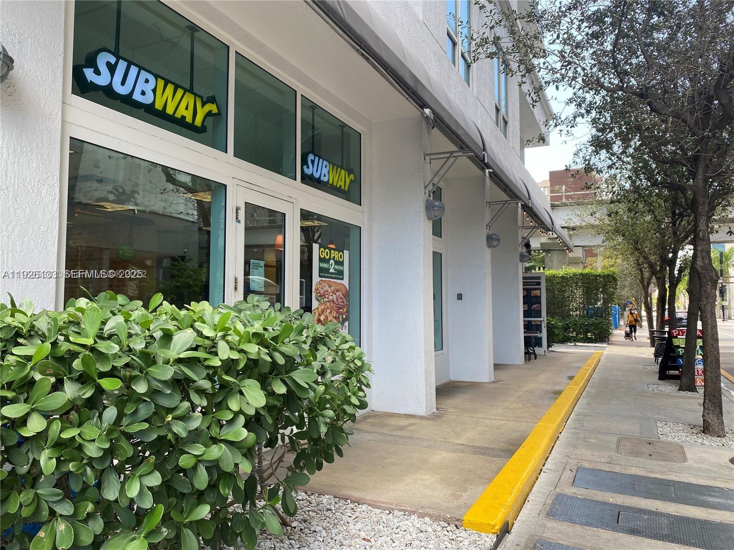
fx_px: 551
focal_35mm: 26
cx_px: 367
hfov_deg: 67.3
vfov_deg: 53.1
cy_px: 275
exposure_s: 1/279
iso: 32
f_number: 1.8
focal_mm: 4.25
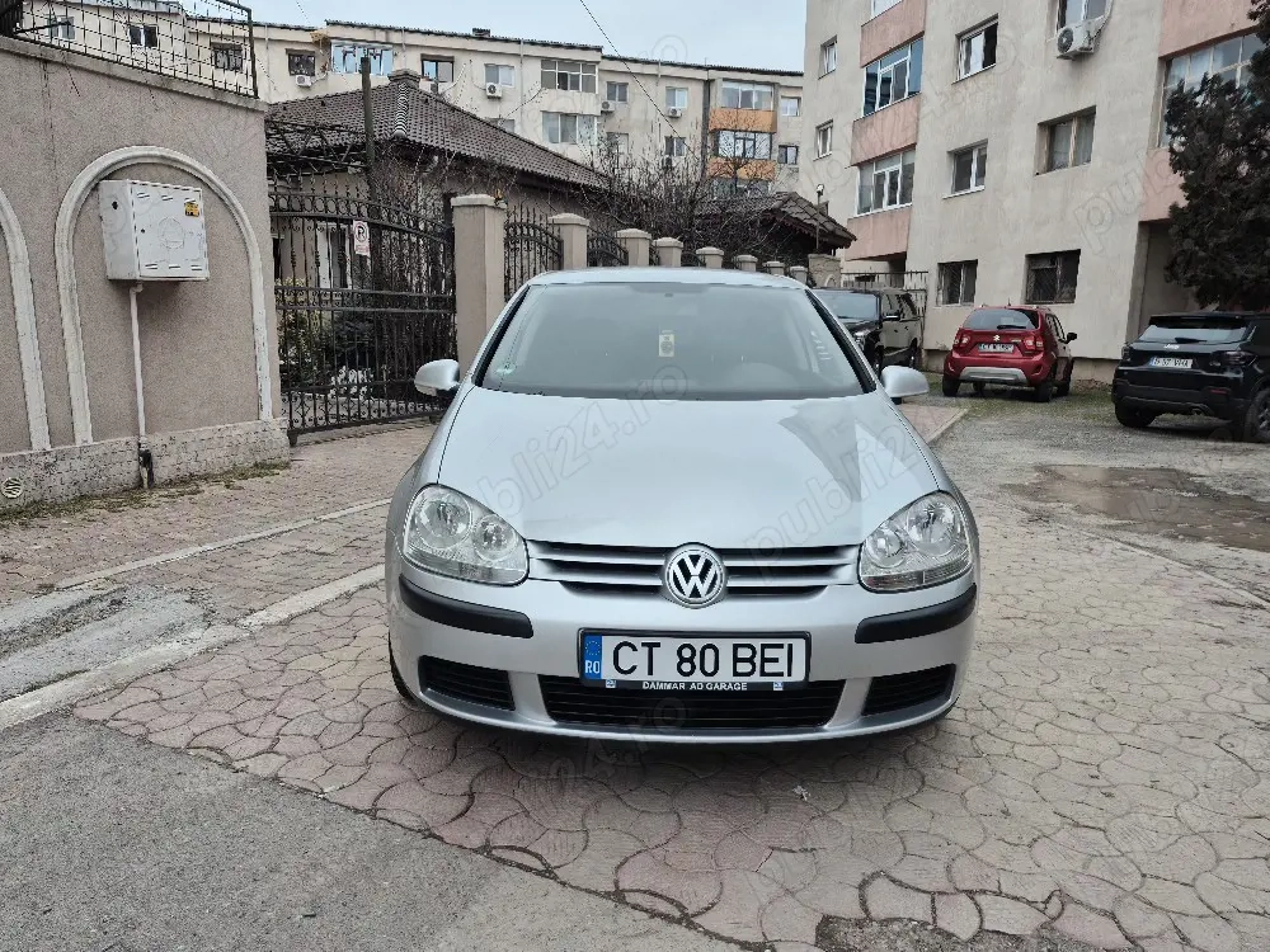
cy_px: 476
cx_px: 635
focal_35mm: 23
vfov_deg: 58.9
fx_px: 844
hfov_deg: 73.9
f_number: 1.8
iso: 25
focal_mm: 5.4
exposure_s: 1/182
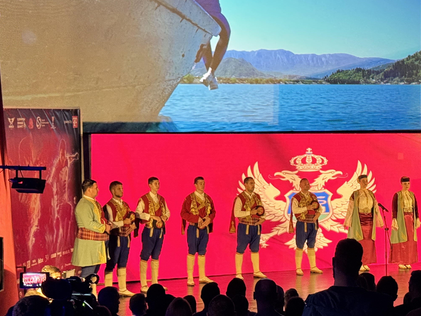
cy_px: 142
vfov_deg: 15.2
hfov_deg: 19.8
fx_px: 1180
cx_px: 387
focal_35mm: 97
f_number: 1.78
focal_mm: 6.76
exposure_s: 1/60
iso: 250
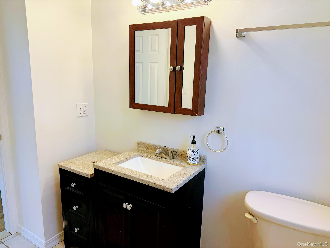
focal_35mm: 24
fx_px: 229
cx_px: 165
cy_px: 124
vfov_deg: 56.8
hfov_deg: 71.6
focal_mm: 6.76
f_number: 1.78
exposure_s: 1/120
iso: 125
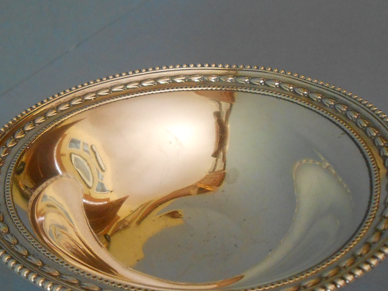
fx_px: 650
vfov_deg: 25.1
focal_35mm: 58
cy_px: 191
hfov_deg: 33.0
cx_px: 138
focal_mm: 5.3
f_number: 3.8
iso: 400
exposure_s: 1/15
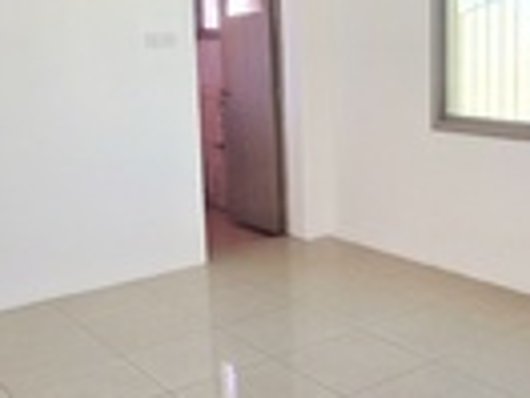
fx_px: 689
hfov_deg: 41.7
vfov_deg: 31.9
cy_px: 135
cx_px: 335
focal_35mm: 45
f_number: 2.2
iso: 125
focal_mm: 2.2
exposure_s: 1/100
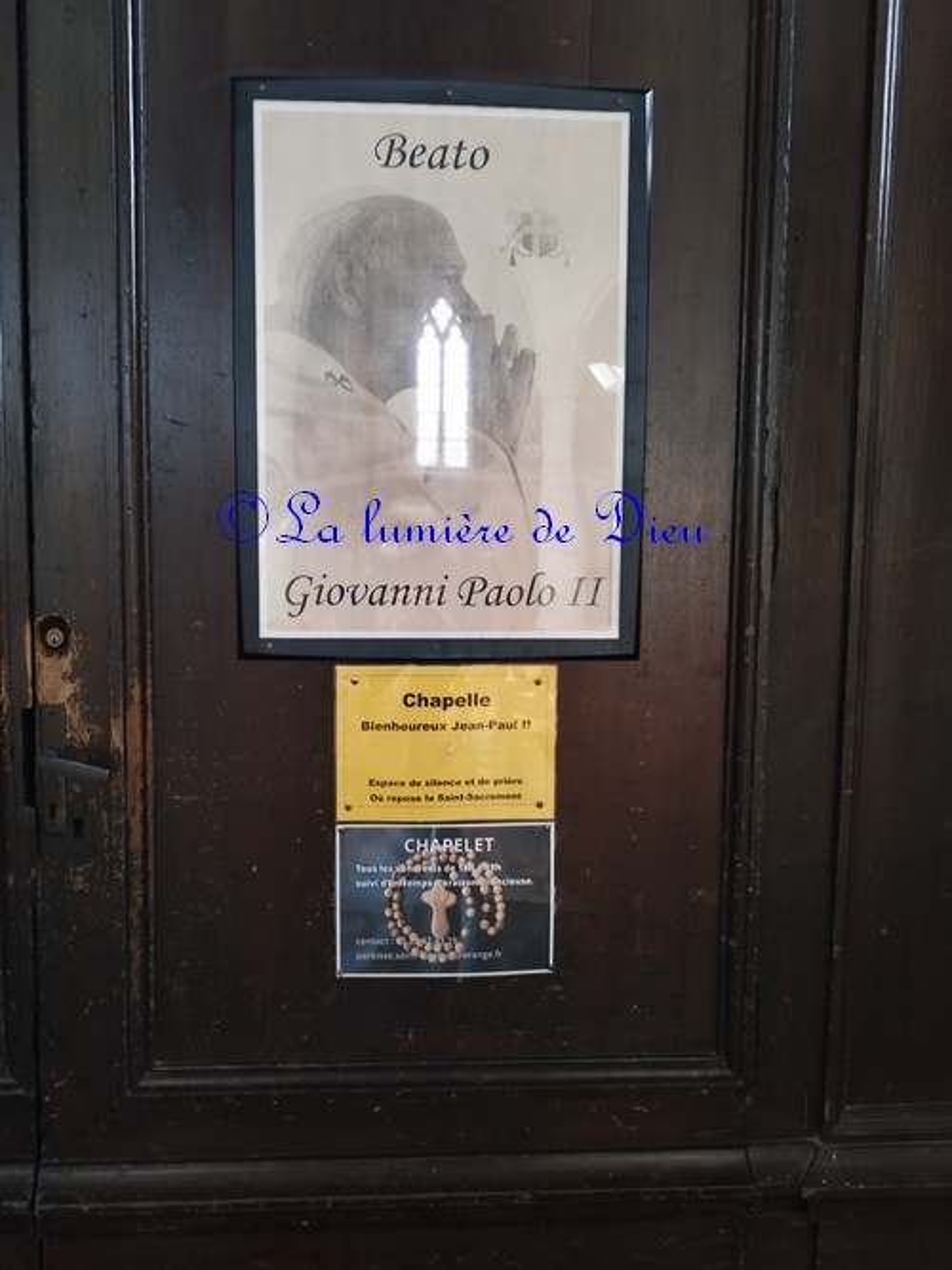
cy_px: 635
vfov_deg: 71.6
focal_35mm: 24
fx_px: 880
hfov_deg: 56.8
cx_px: 476
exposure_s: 1/25
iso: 760
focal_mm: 5.89
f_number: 1.89
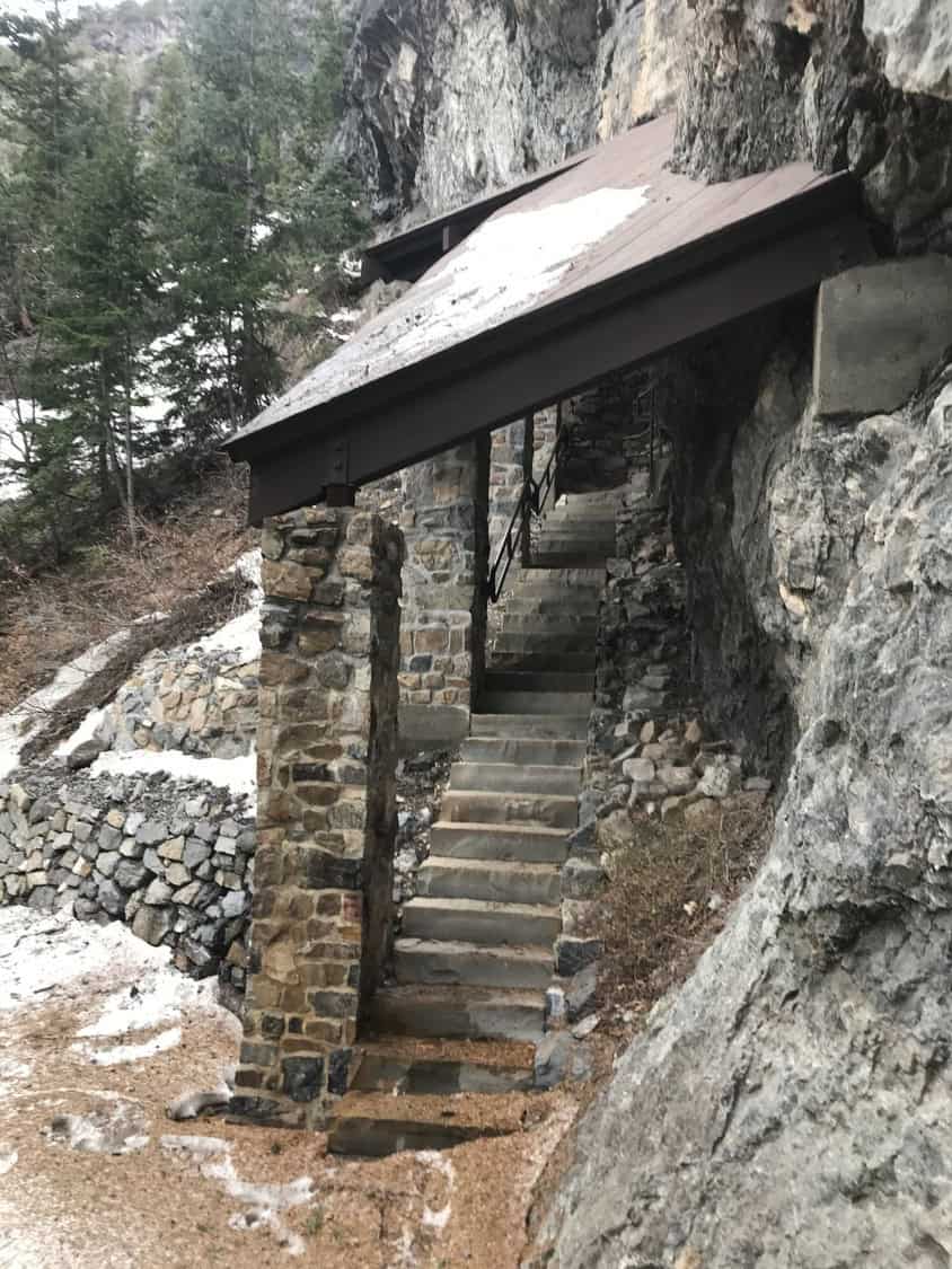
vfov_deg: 63.4
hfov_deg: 49.8
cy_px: 634
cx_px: 476
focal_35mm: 28
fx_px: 1027
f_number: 1.8
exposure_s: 1/60
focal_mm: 4
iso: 32
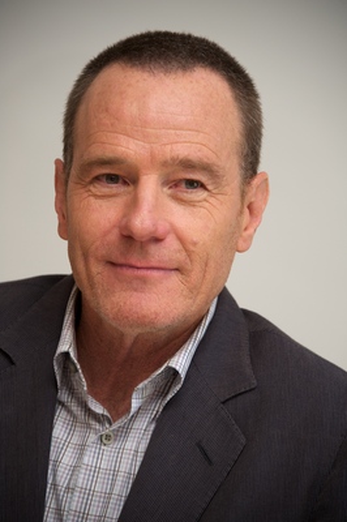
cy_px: 261
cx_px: 174
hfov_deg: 6.5
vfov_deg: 9.8
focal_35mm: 210
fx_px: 3041
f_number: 5.6
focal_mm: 210
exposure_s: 1/60
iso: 400
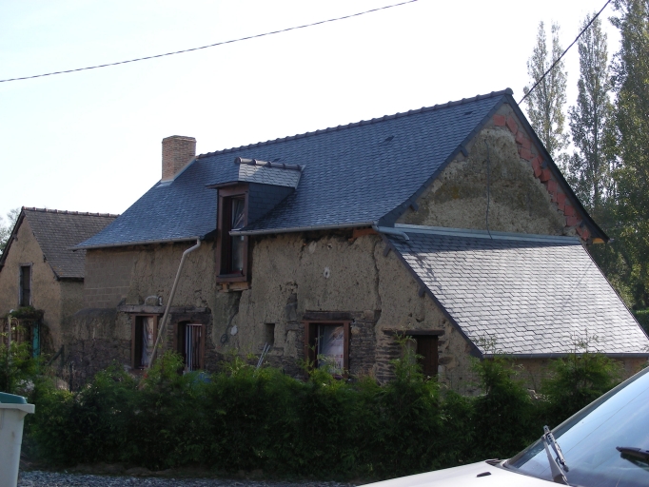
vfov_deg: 25.2
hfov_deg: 33.2
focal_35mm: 58
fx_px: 1088
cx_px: 324
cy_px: 244
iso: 50
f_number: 4
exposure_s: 1/270
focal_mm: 9.7
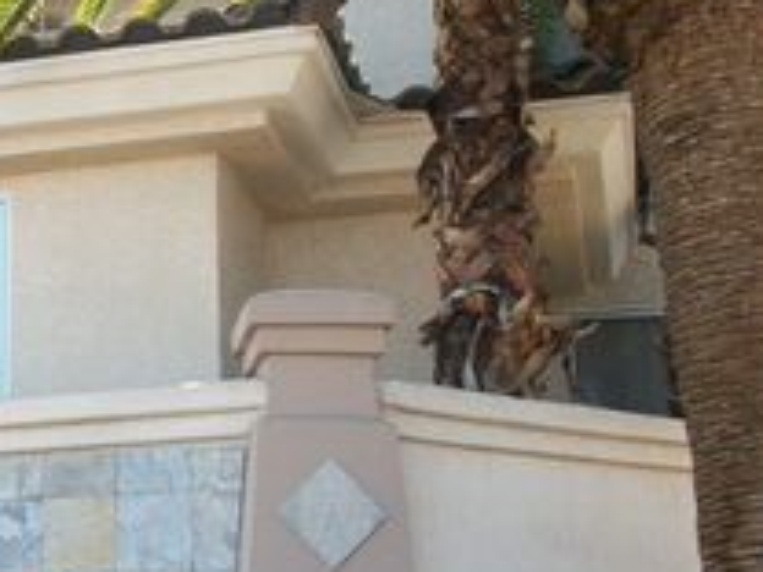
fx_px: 1697
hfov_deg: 24.0
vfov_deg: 19.0
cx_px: -29
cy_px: 427
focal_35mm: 77
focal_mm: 5.7
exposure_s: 1/250
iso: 80
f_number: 2.9
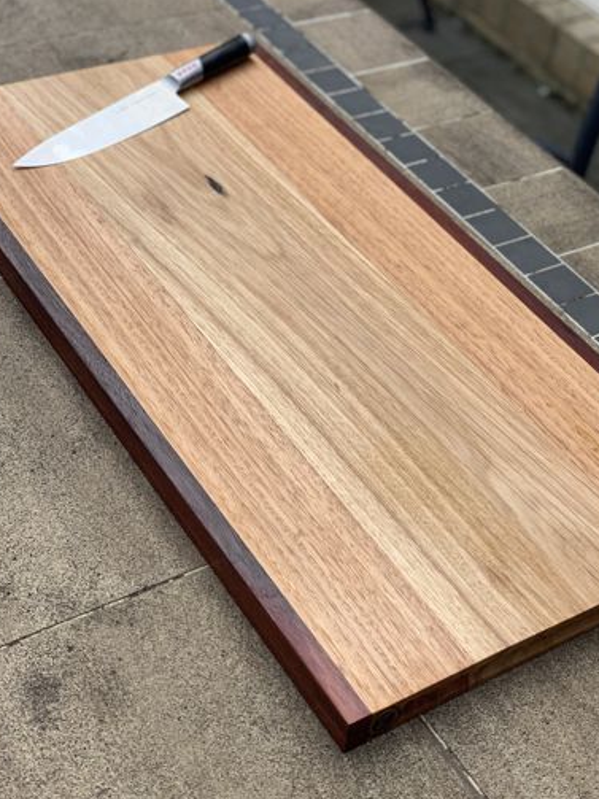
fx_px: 1431
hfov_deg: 23.6
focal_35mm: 62
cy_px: 367
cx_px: 334
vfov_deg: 31.2
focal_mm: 6
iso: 16
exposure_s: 1/666
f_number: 2.4
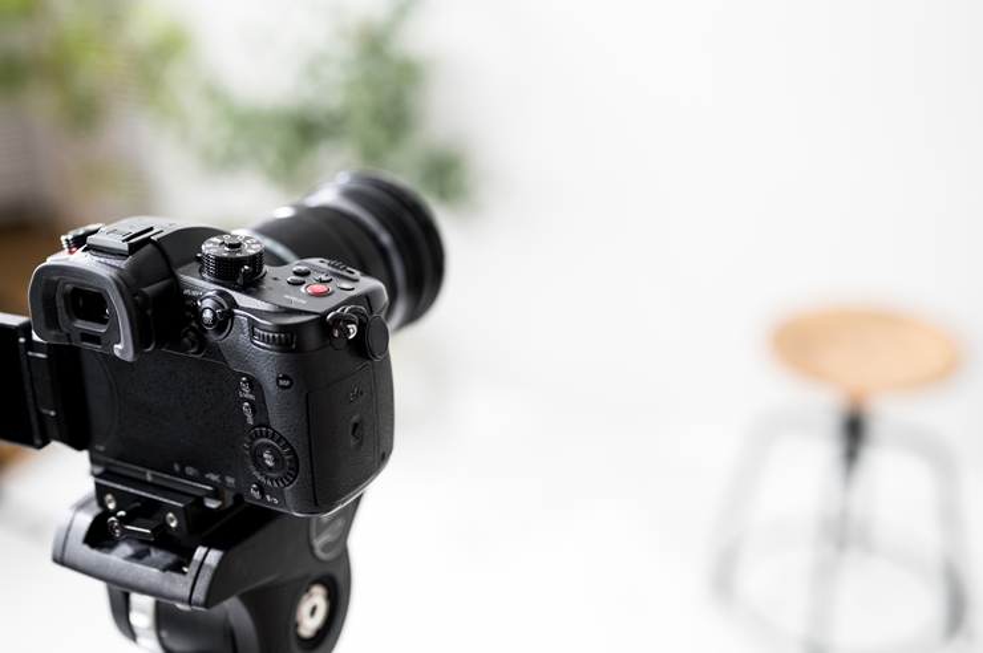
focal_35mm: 50
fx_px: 1364
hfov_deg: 39.6
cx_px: 492
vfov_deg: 26.9
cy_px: 326
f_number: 2.5
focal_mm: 50
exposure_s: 1/160
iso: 250
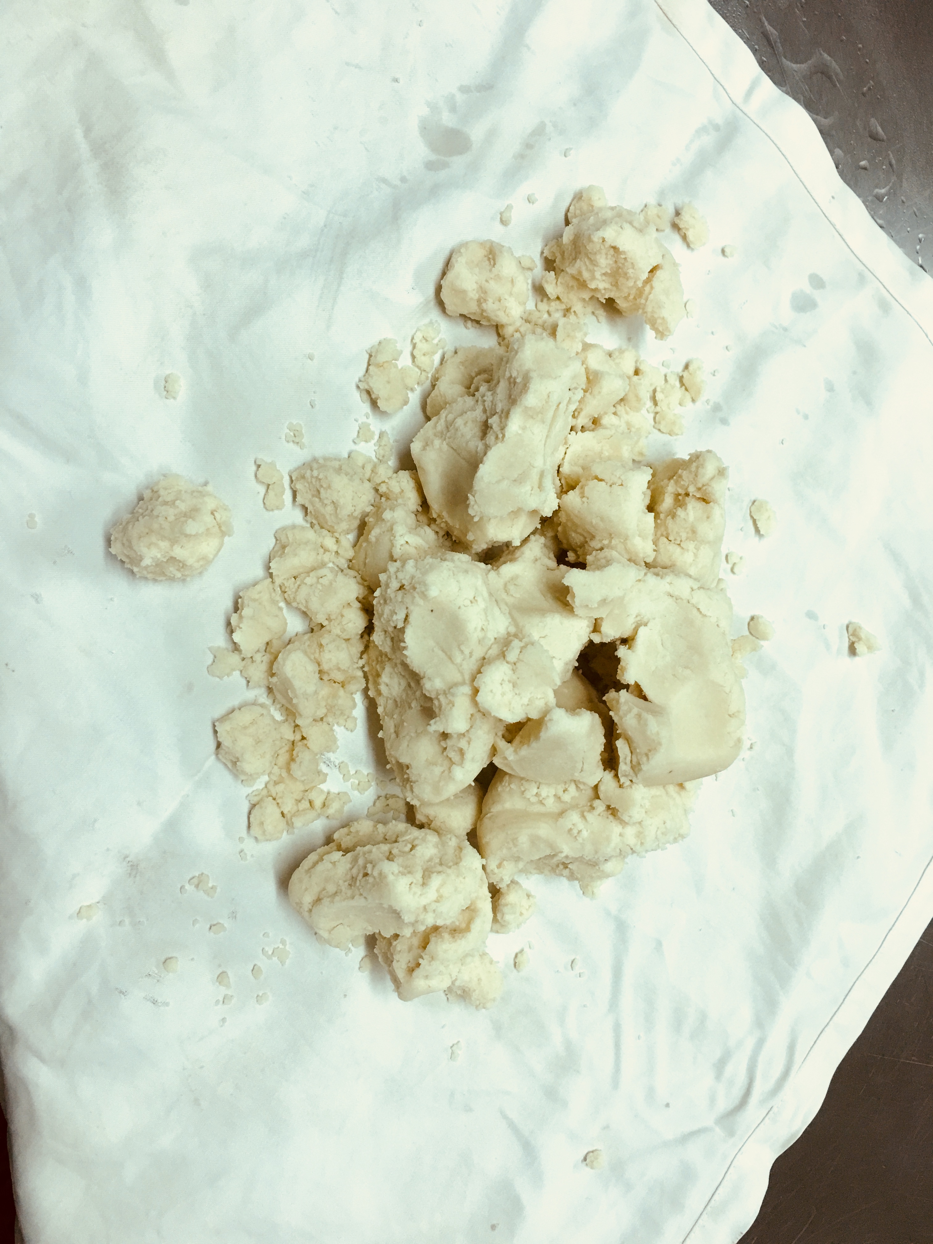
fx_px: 1042
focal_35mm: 29
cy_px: 622
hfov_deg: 48.2
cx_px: 466
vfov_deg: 61.7
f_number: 2.2
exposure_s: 1/33
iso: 50
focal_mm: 4.15
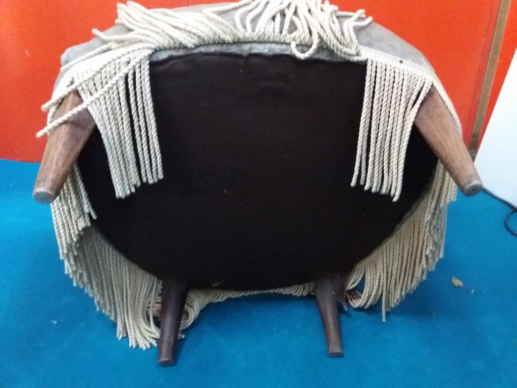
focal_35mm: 28
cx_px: 258
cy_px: 194
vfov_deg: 49.7
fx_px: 418
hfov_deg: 63.4
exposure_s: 1/17
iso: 1250
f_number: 1.9
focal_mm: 3.7
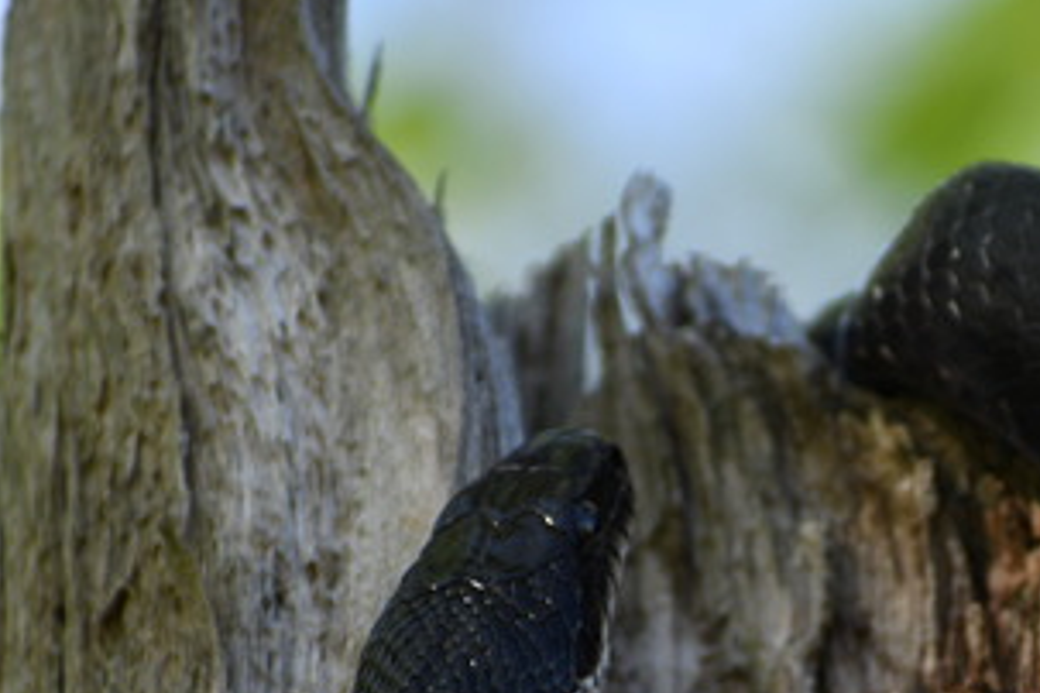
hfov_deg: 2.0
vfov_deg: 1.3
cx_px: 807
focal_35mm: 1033
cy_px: 683
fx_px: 29840
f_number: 6.3
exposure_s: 1/100
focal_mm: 300
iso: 100
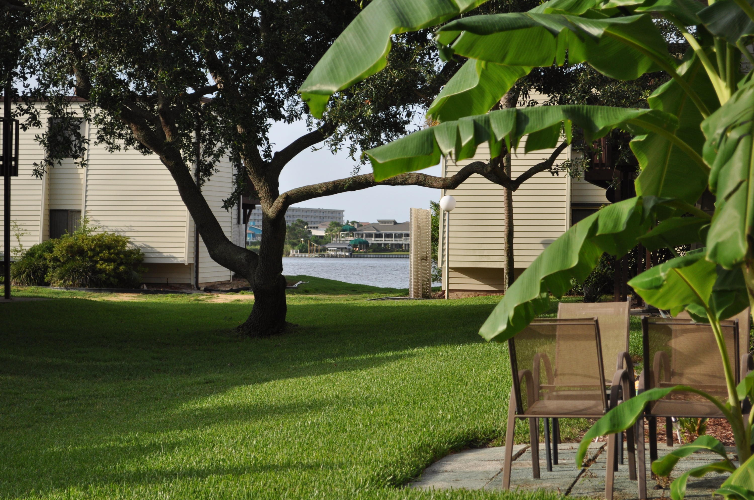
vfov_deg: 16.5
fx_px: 1726
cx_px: 377
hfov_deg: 24.6
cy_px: 250
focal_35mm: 82
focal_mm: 55
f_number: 5.6
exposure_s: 1/1000
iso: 400
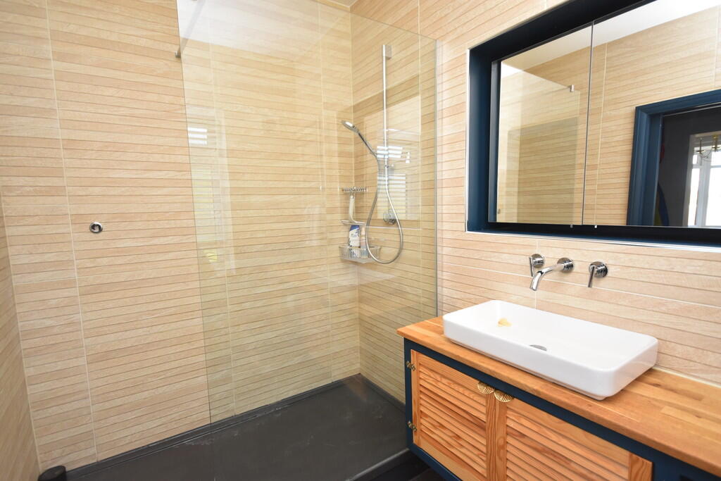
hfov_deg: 92.4
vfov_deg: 69.7
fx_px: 346
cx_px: 360
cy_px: 240
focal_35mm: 17
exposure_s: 1/125
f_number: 4.2
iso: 1000
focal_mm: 11.5
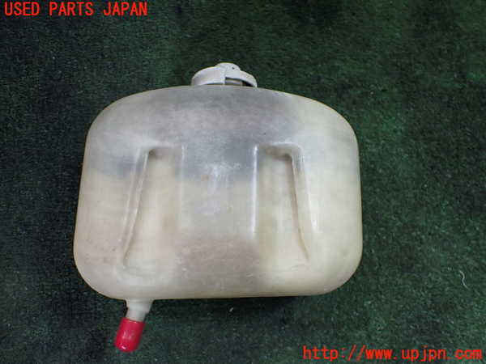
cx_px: 243
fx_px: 421
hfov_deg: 60.0
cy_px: 182
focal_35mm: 30
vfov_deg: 46.8
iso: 400
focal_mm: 5.4
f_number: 2.3
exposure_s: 1/125
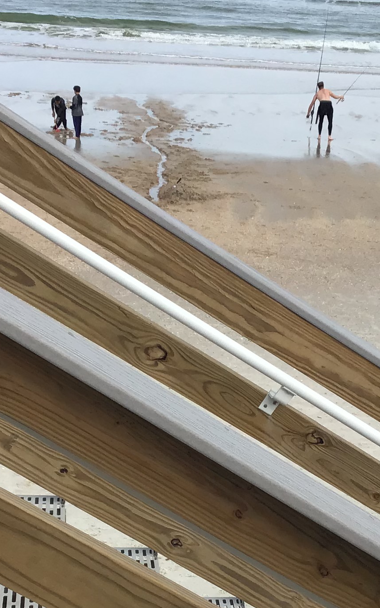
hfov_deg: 16.7
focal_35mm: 78
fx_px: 1293
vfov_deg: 26.1
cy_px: 463
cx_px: 213
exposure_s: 1/936
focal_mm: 3.3
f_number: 2.4
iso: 25
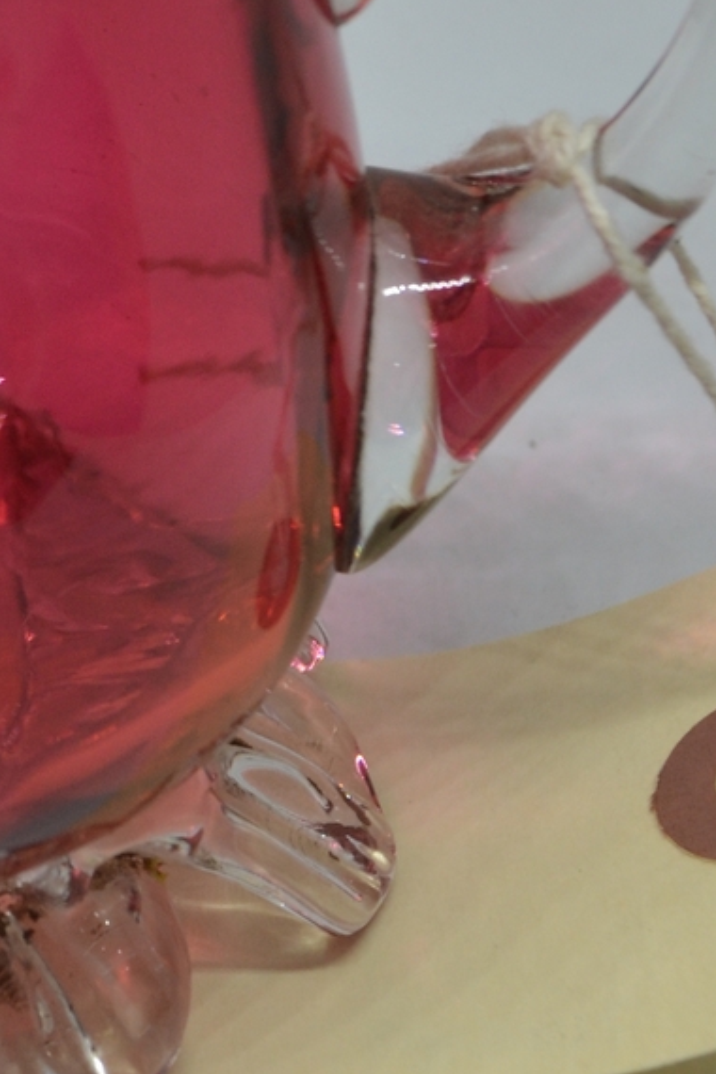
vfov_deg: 20.1
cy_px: 362
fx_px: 3013
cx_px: -61
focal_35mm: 101
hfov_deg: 13.3
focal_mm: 24
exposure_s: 1/60
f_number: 5.6
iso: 400
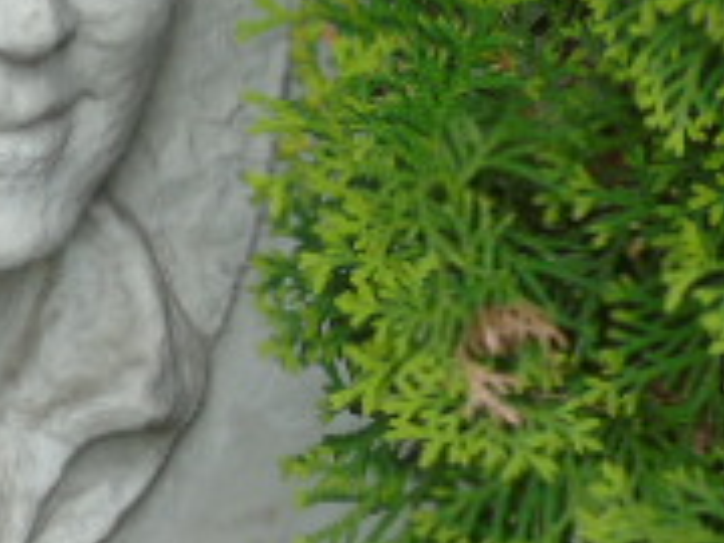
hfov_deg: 4.5
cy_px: 422
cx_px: -213
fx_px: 9203
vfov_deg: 3.4
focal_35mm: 440
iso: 80
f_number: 4.6
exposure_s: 1/60
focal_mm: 22
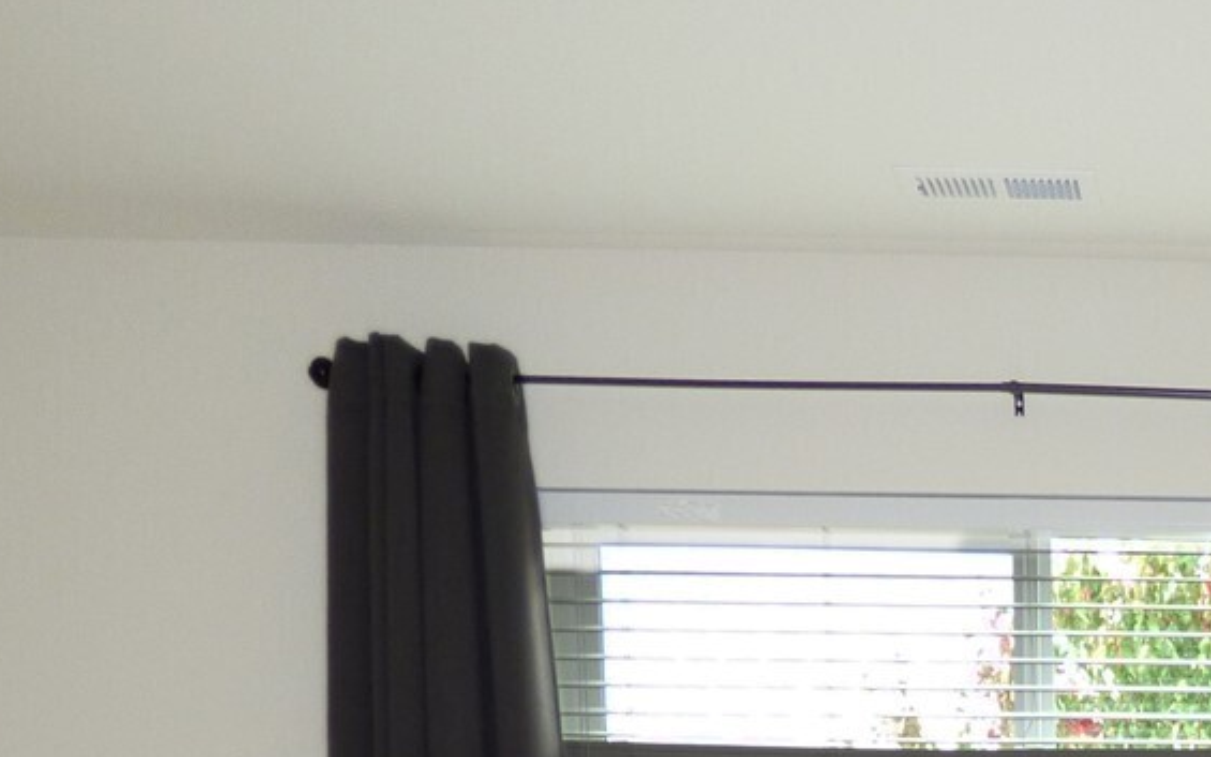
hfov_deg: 29.7
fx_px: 1980
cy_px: 1242
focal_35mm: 60
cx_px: 1408
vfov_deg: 18.3
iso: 100
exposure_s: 1/30
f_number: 2.8
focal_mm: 3.58
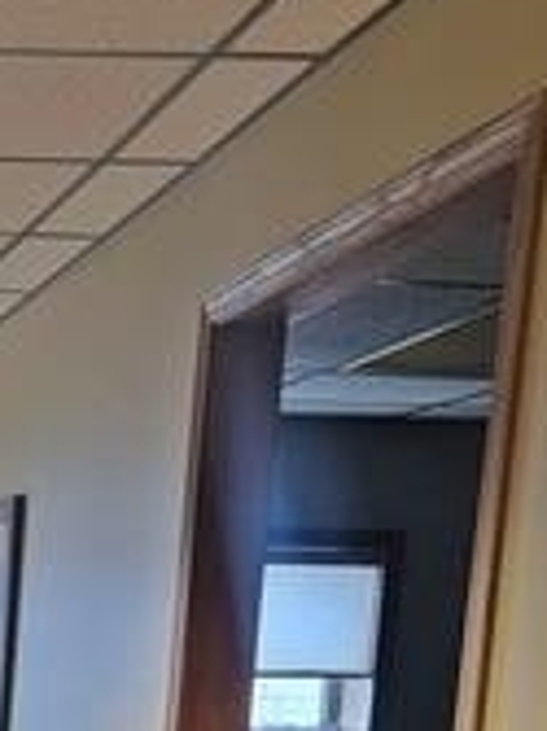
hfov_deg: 14.2
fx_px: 1941
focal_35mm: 92
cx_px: -433
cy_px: 1020
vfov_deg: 19.3
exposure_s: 1/60
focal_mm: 6.7
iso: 200
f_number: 1.8
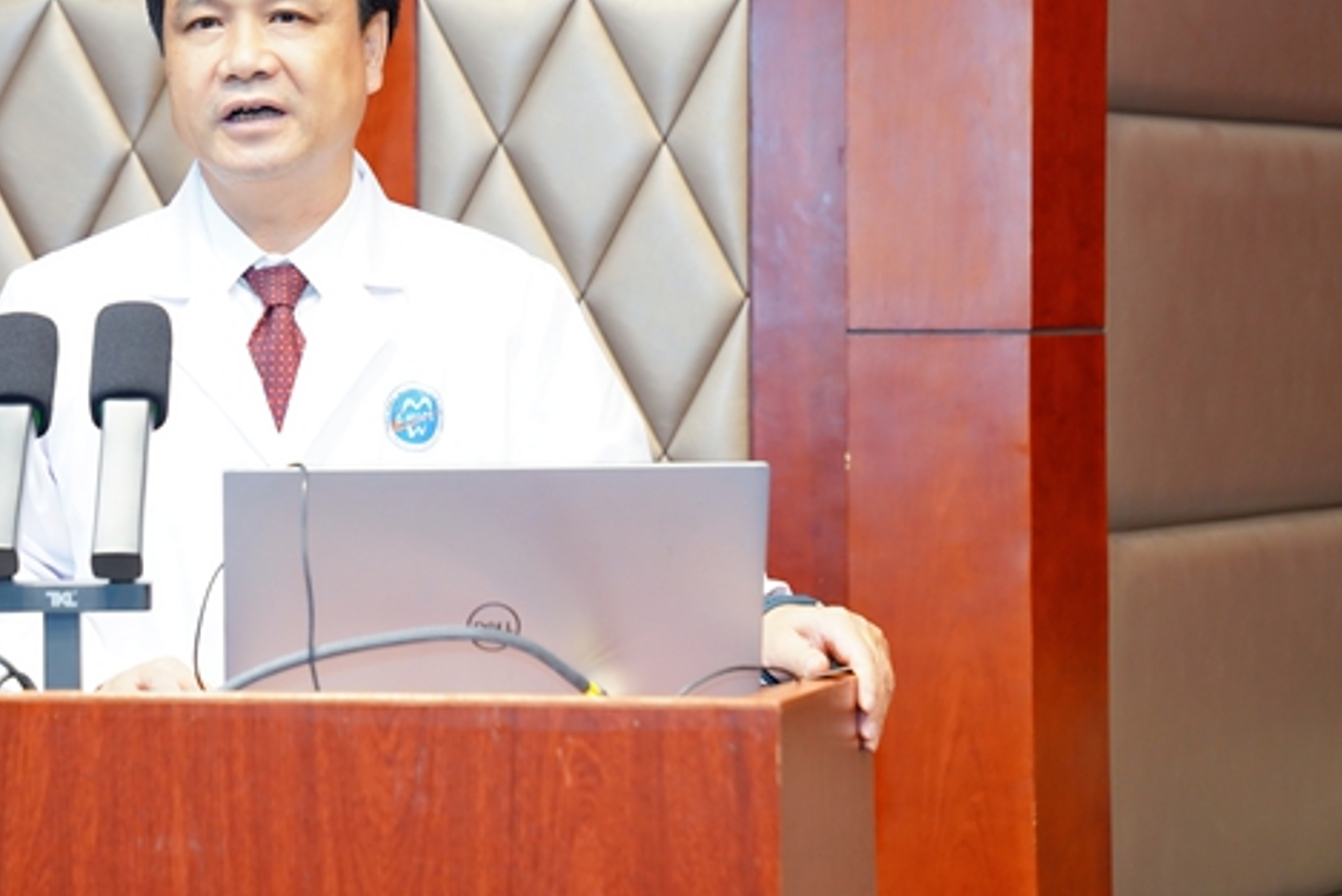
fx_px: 3617
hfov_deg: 20.9
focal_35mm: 97
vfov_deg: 14.1
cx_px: 352
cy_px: 288
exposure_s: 1/160
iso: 1250
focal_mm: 65
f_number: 4
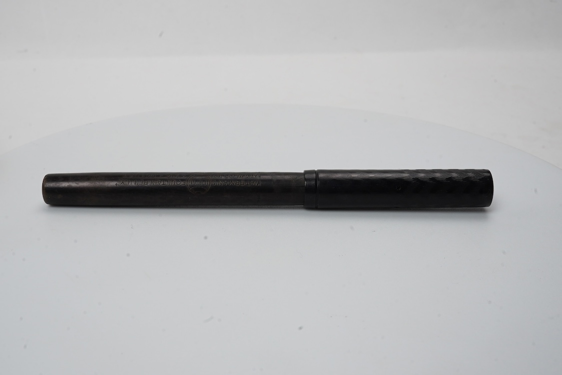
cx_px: 281
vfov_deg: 29.9
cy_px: 188
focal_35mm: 45
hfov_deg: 43.6
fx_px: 702
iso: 640
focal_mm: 30
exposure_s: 1/100
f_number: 20
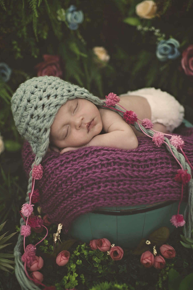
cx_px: 95
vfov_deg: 53.1
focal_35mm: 36
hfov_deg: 36.9
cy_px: 149
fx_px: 289
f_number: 2.2
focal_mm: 35
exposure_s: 1/200
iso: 320
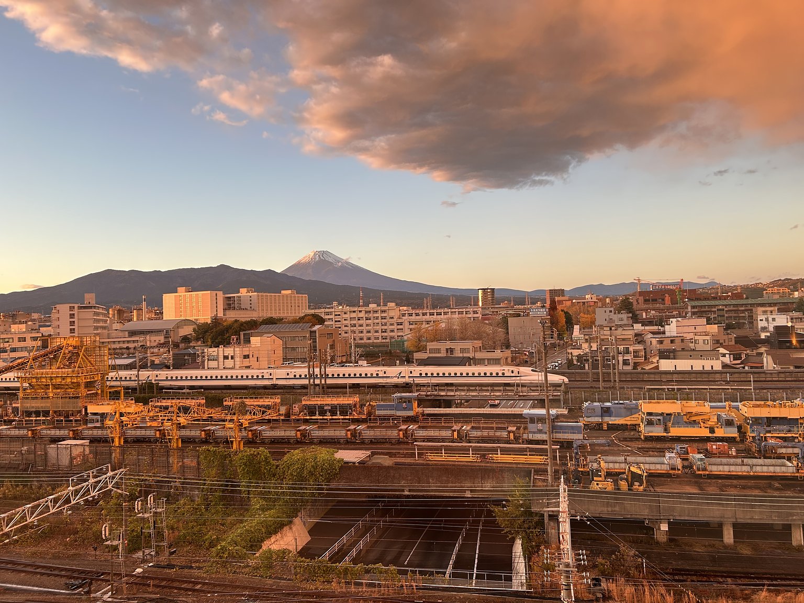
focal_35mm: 26
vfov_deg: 53.1
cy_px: 302
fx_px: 604
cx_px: 402
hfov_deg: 67.3
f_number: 1.5
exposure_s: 1/121
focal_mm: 5.7
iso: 80
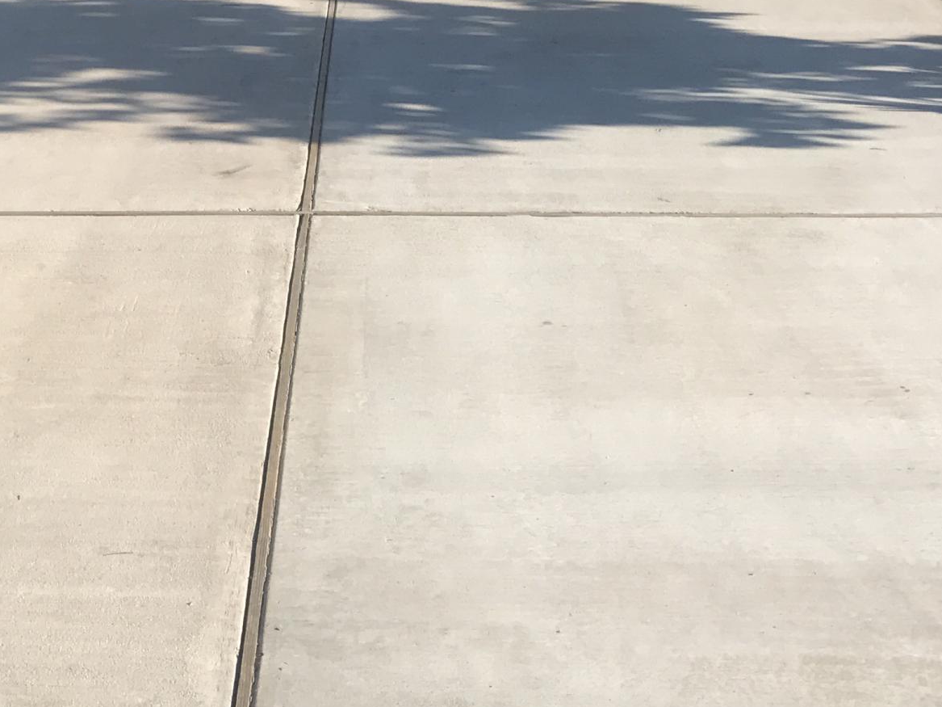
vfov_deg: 20.1
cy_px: 89
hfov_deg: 26.6
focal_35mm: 72
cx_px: 215
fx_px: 1959
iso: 20
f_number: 1.8
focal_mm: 3.99
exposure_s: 1/2519
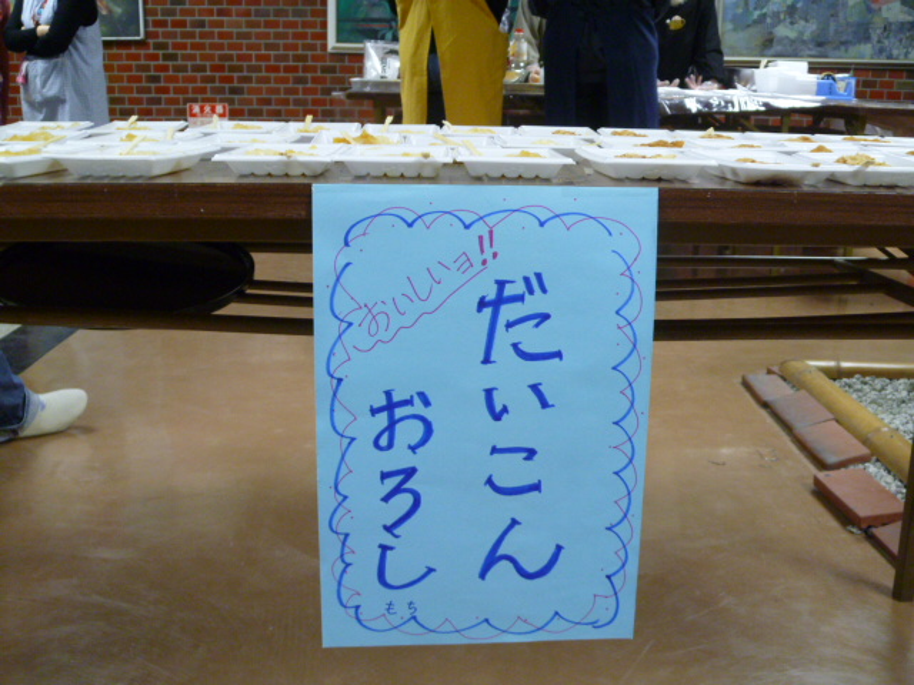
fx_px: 1003
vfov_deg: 37.7
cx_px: 457
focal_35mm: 38
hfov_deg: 49.0
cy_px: 342
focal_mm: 6.8
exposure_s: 1/40
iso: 400
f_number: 3.5
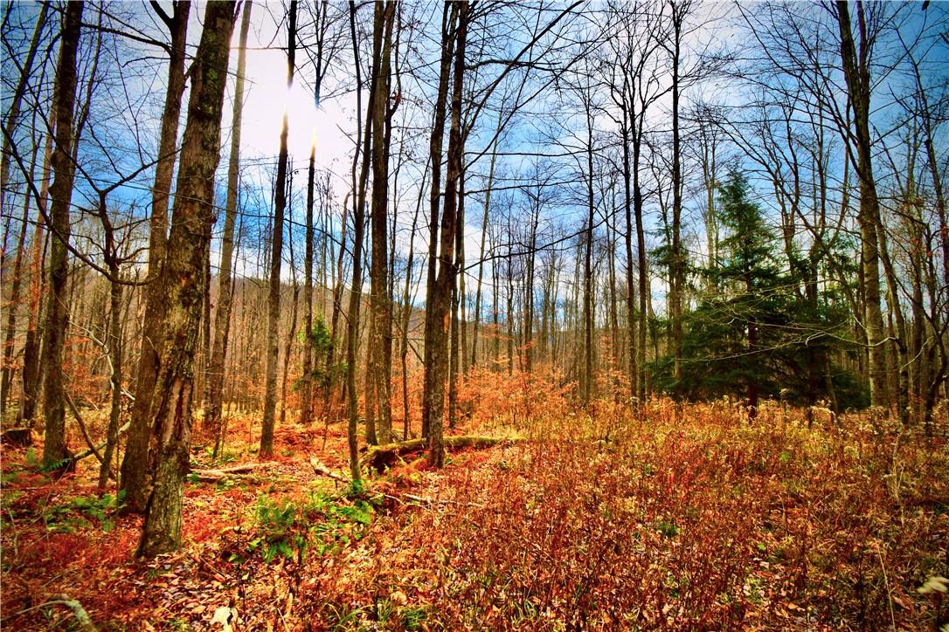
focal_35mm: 15
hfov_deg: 100.4
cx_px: 474
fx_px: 395
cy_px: 316
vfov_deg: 77.3
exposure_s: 1/15
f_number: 14
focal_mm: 10
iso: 100
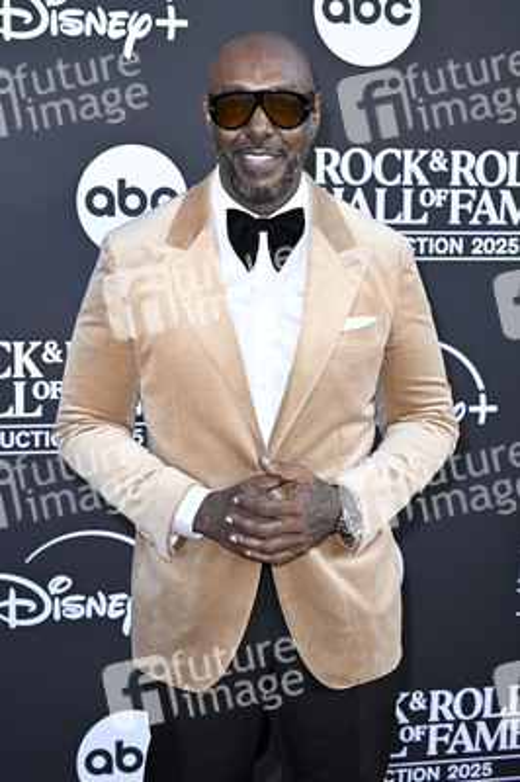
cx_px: 260
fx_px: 1411
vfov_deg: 31.0
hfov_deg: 20.9
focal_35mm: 65
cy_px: 391
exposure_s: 1/320
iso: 640
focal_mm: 65
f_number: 6.3
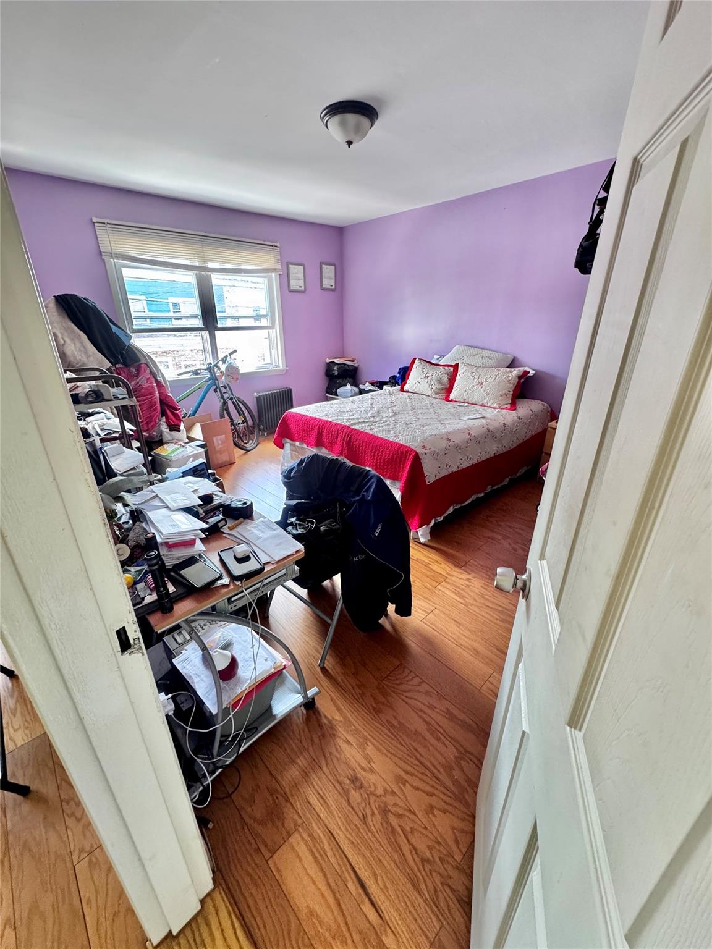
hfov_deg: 85.7
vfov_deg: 102.1
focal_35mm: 14
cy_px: 474
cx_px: 356
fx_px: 384
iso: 320
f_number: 2.2
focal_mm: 2.22
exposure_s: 1/60
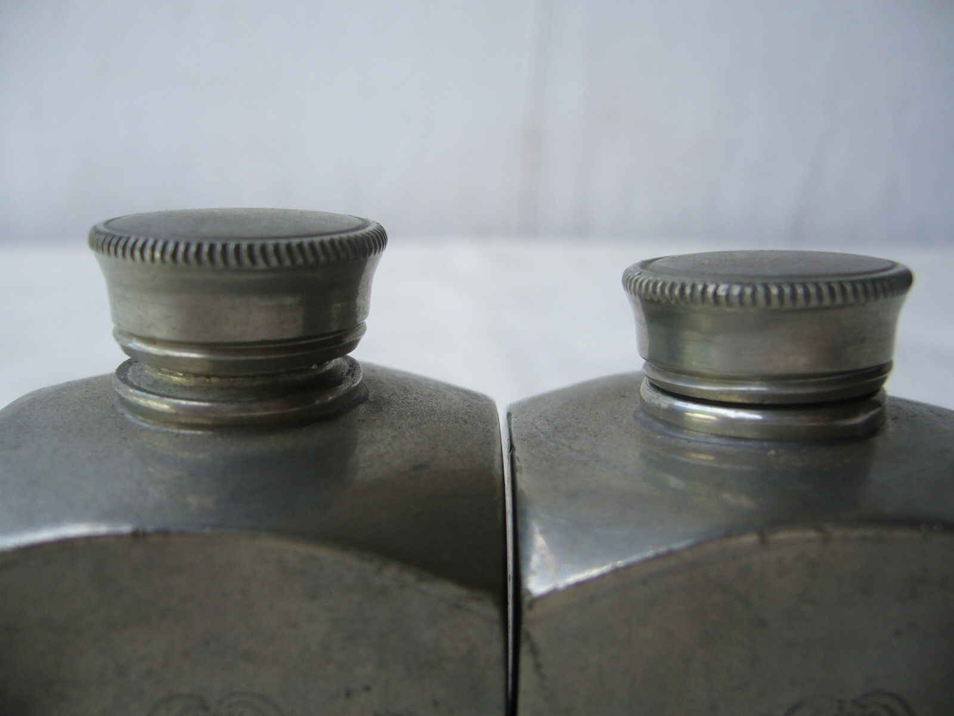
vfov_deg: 40.7
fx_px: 965
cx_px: 477
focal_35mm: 35
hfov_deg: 52.6
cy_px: 358
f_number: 2.8
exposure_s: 1/125
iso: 80
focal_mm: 5.8
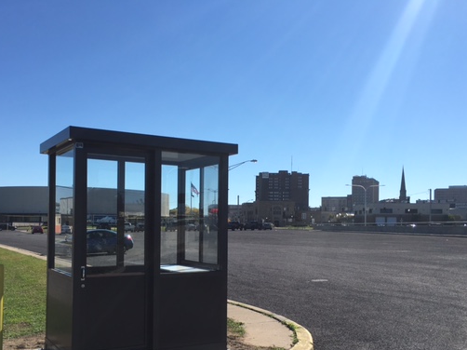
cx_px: 210
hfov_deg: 50.1
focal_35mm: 37
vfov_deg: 38.4
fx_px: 499
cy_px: 220
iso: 25
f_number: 2.2
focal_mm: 4.15
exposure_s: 1/2024
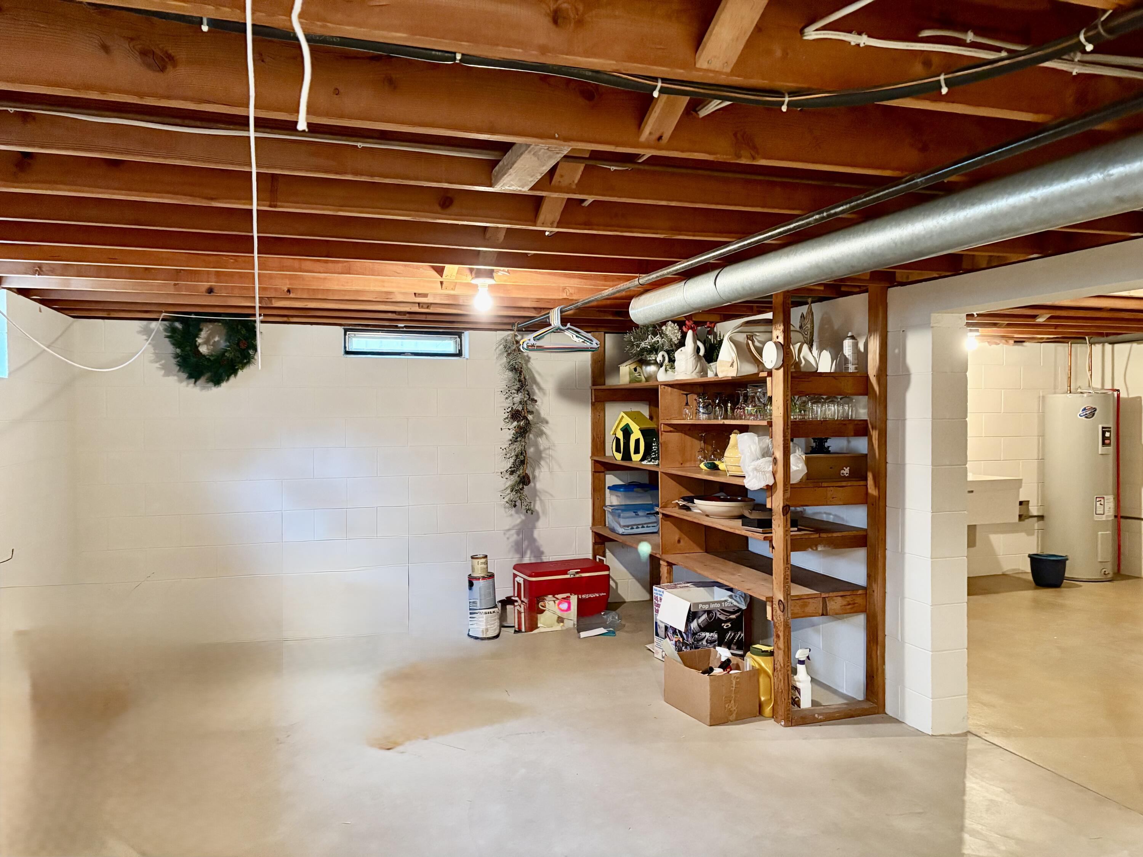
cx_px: 572
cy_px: 428
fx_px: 859
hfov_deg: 67.3
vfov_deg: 53.1
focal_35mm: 26
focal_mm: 5.96
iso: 500
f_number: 1.6
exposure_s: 1/40
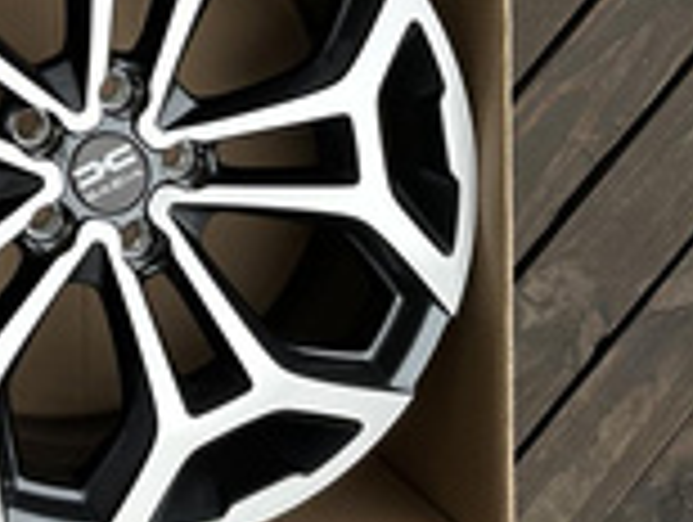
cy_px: -198
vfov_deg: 19.1
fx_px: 1404
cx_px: -252
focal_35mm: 70
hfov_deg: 23.8
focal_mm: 6.86
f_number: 1.78
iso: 80
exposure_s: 1/546
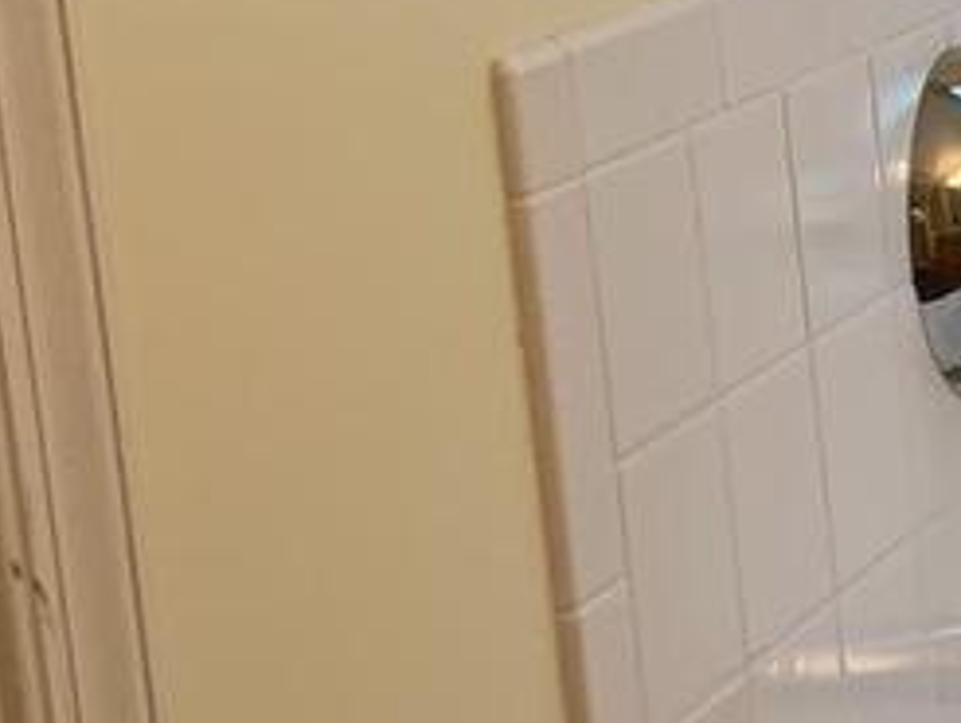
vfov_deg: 9.8
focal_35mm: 152
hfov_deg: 10.7
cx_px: 2461
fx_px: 4224
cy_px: 238
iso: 64
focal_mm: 4.25
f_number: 1.8
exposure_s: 1/120
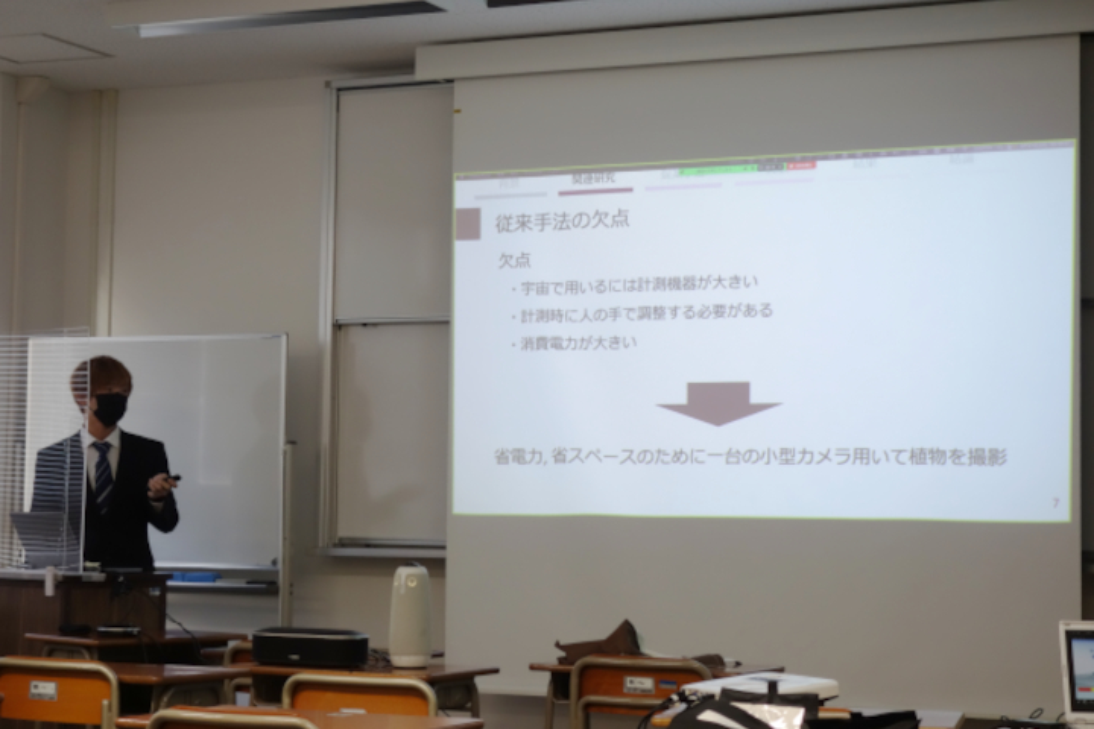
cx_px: 547
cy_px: 364
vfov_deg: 18.7
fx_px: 2218
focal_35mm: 73
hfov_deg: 27.7
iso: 800
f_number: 4
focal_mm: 27.22
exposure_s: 1/100
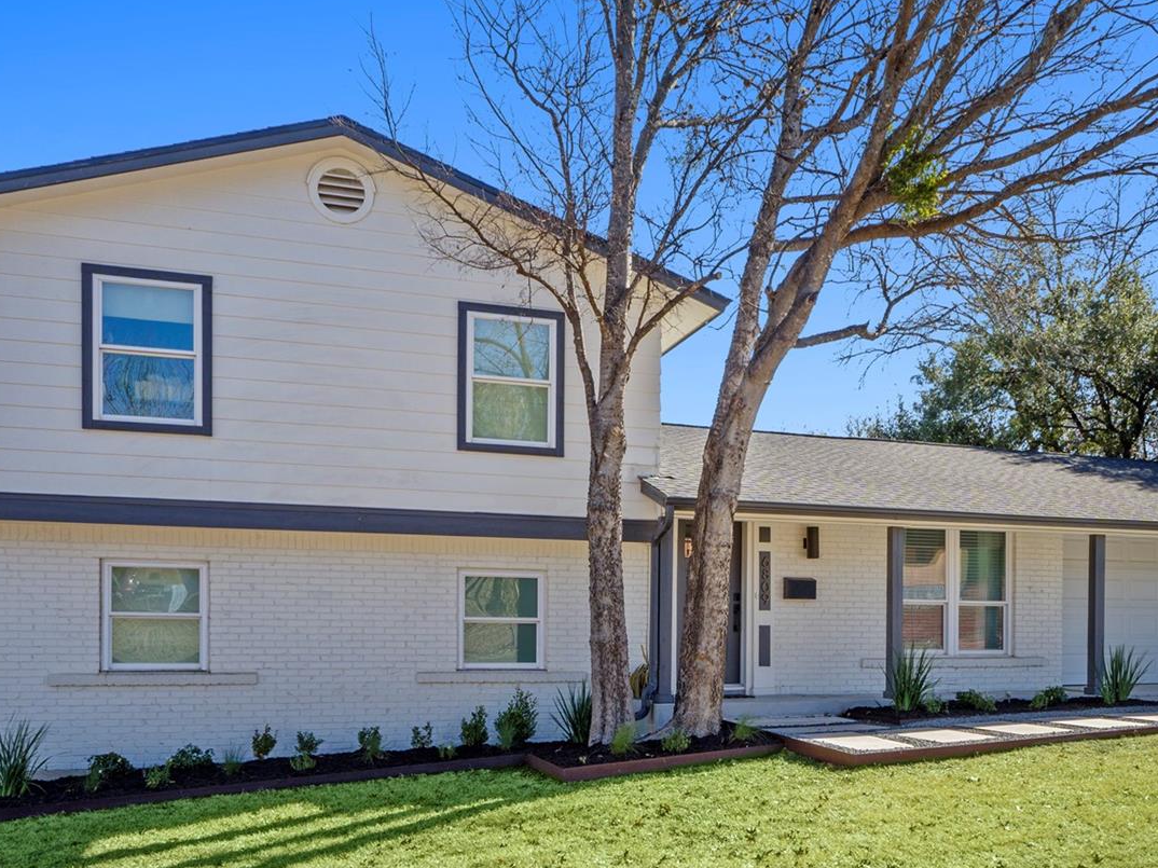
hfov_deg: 53.2
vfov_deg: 40.2
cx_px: 677
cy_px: 655
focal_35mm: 34
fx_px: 1150
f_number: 11
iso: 250
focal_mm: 12.5
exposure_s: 1/25
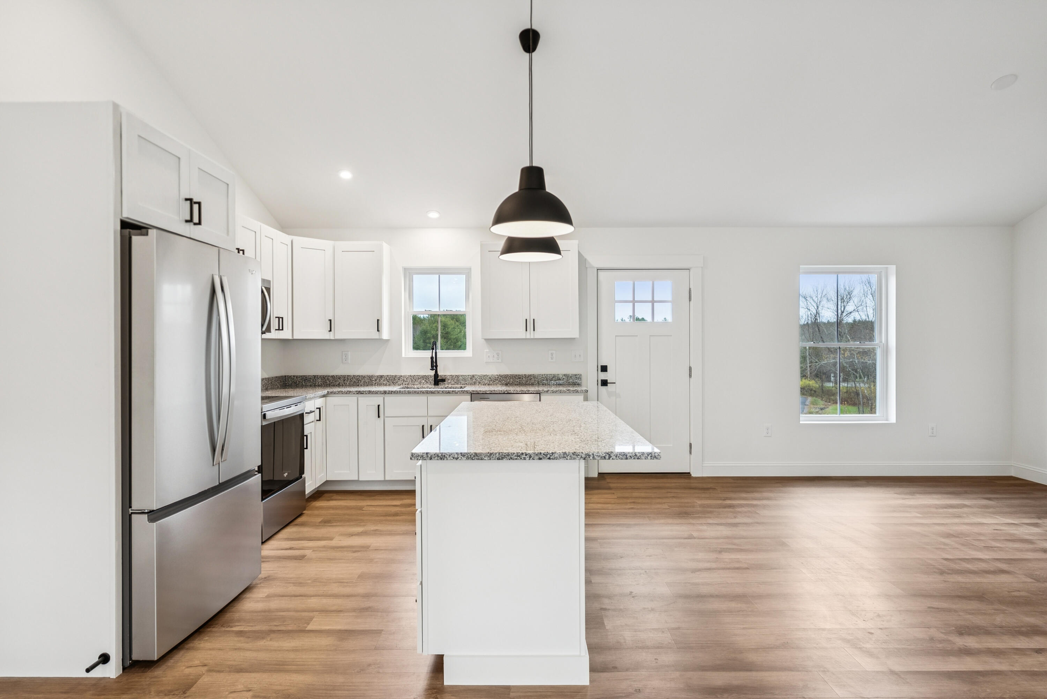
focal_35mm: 20
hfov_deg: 82.5
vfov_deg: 60.7
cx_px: 524
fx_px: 596
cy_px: 350
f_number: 4
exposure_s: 1/30
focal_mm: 20.5
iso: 320
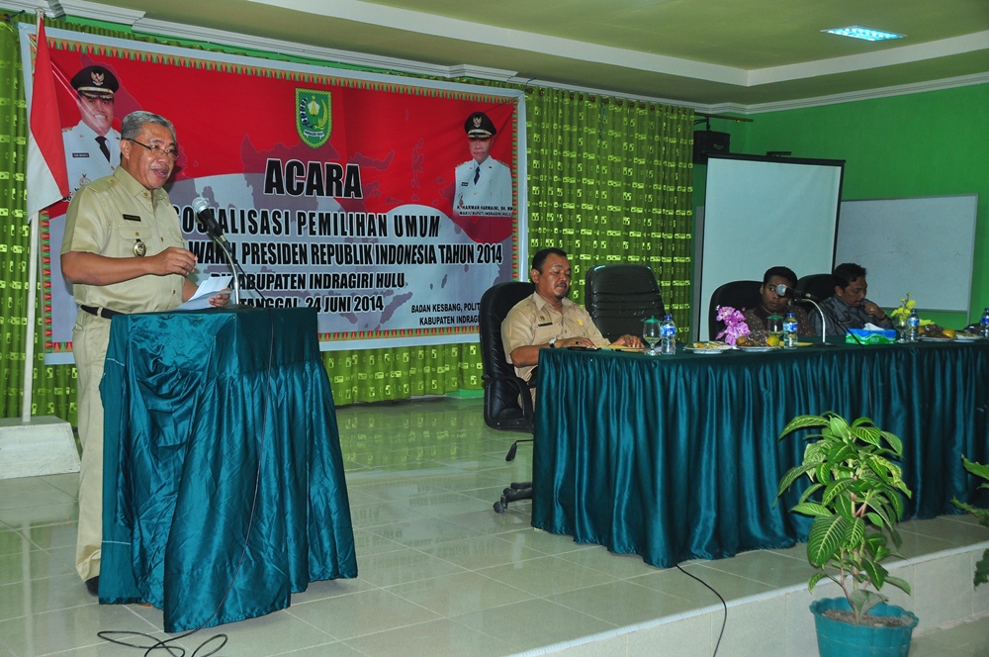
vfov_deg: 34.1
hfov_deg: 49.6
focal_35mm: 39
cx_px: 494
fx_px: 1070
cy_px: 328
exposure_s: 1/60
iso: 400
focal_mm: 26
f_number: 5
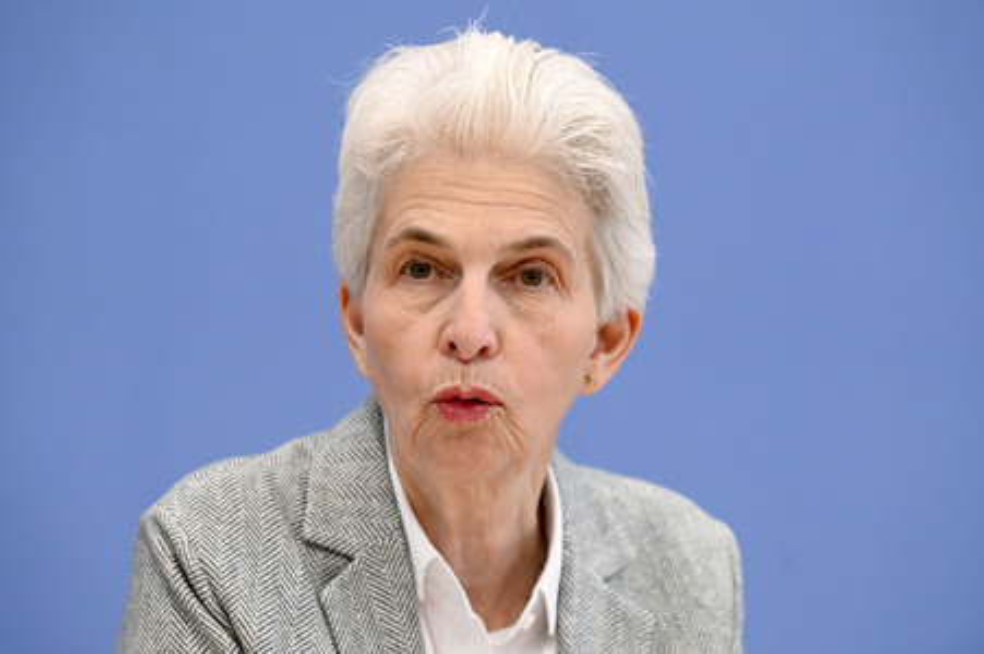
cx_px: 492
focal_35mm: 180
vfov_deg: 7.6
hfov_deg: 11.4
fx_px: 4916
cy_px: 327
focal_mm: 180
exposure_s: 1/1000
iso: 3200
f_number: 4.5
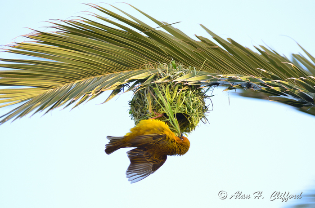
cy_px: 104
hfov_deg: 7.9
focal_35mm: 262
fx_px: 2291
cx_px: 158
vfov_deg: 5.2
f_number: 5
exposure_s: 1/250
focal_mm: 175
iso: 640
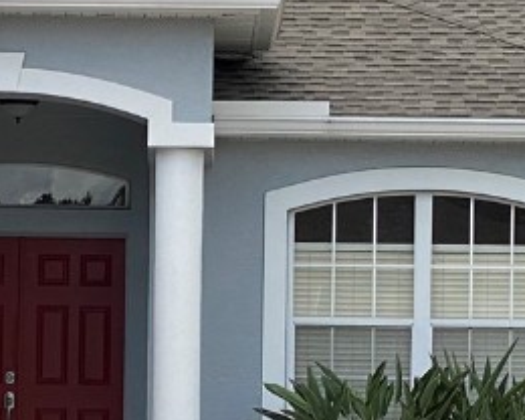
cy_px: 368
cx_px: 123
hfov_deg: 9.6
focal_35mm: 200
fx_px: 3108
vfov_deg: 7.7
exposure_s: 1/1916
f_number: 2
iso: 20
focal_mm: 6
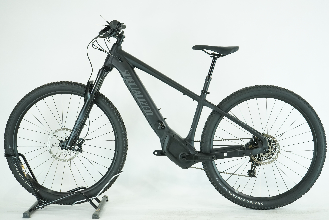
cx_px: 164
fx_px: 548
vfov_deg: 22.6
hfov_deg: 33.4
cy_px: 110
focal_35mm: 60
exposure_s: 1/200
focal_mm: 60
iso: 1600
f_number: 5
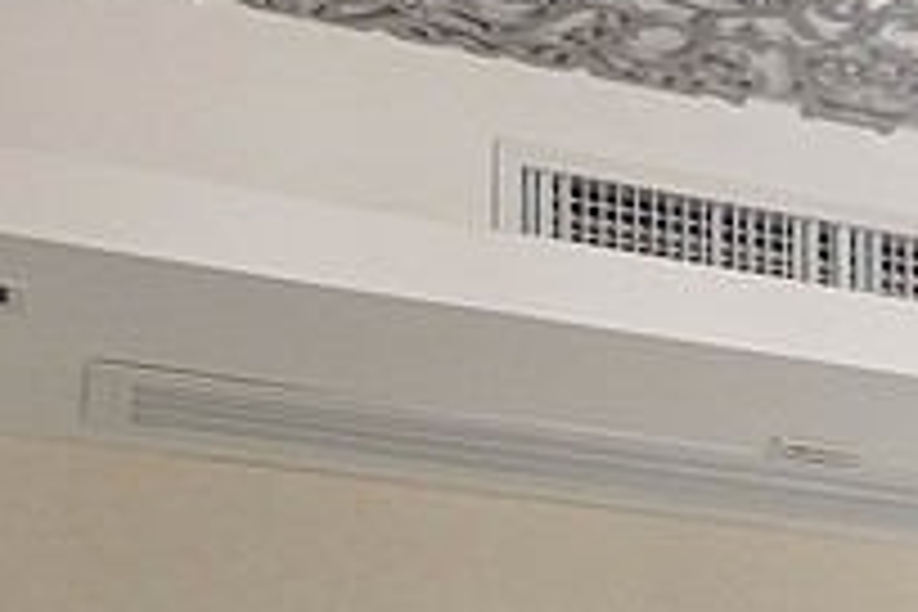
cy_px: 1084
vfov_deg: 12.4
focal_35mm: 101
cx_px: 1400
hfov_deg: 17.9
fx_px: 2587
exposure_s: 1/6
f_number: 10
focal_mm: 11.5
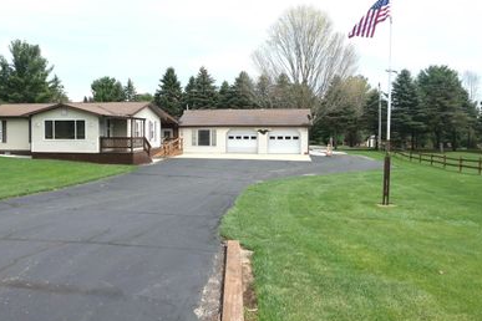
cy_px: 144
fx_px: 415
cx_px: 181
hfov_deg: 59.5
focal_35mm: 31
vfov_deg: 42.3
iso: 125
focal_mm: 8.8
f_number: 3.2
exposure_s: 1/1600
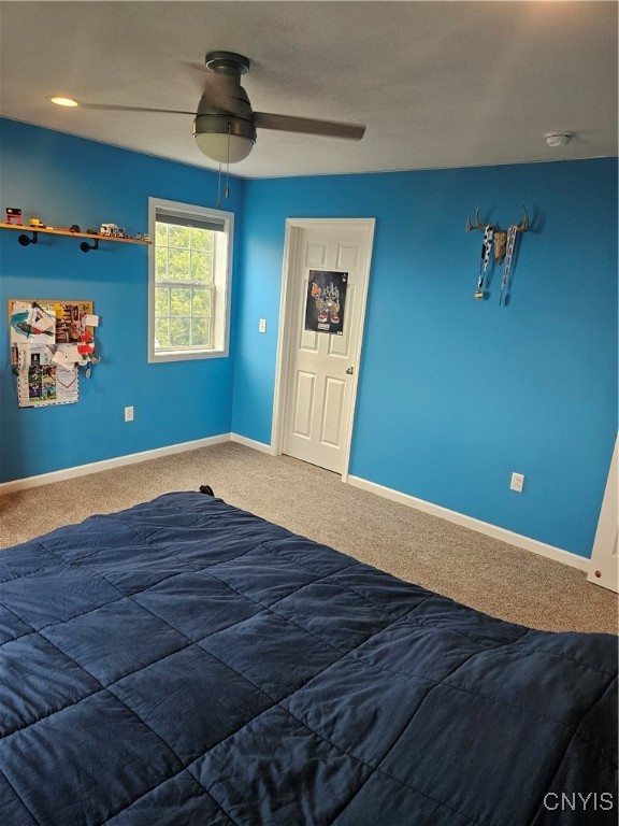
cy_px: 413
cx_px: 310
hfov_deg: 58.9
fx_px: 548
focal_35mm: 23
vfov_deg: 73.9
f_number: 1.8
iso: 250
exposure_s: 1/120
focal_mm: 5.4
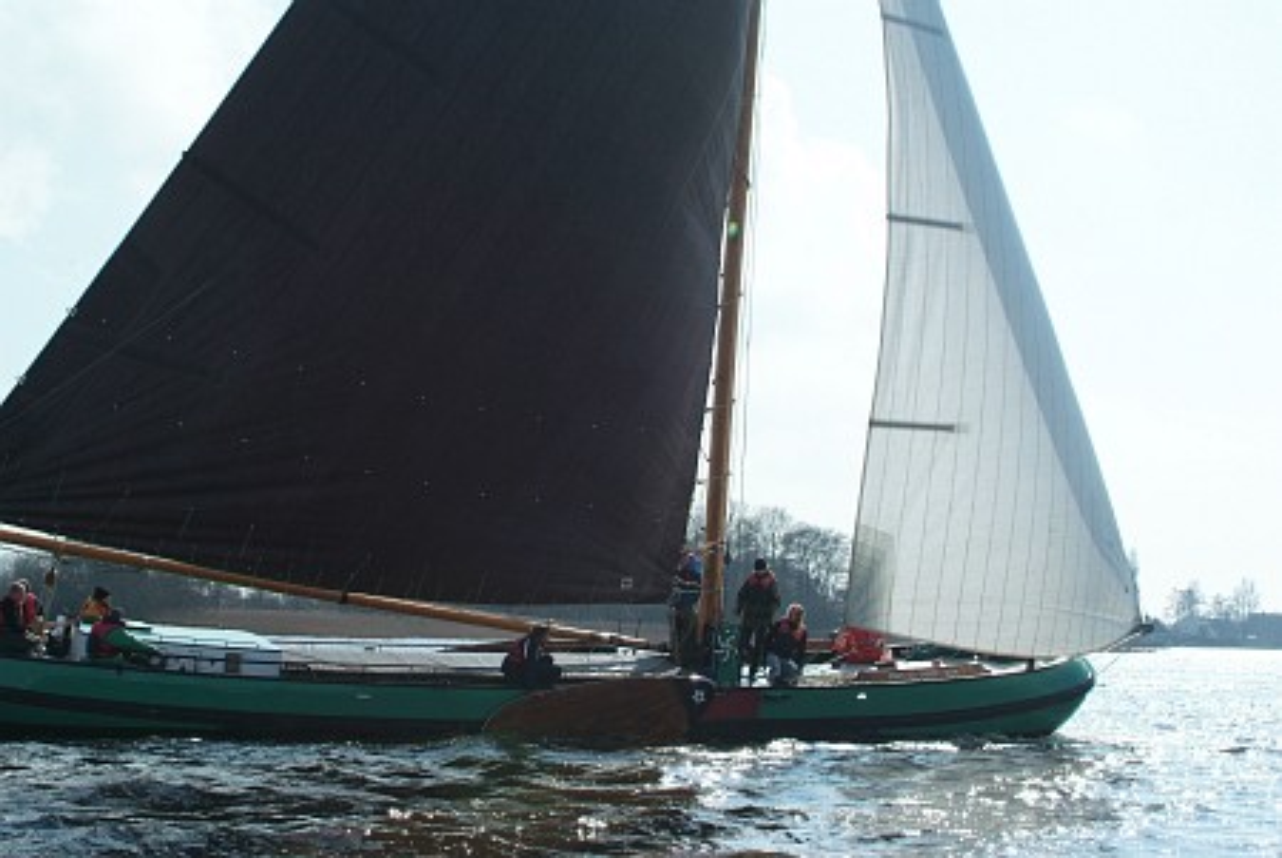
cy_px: 429
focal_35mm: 60
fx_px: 2139
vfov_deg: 22.7
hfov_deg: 33.4
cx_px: 641
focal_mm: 40
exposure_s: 1/1000
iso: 400
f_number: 9.5
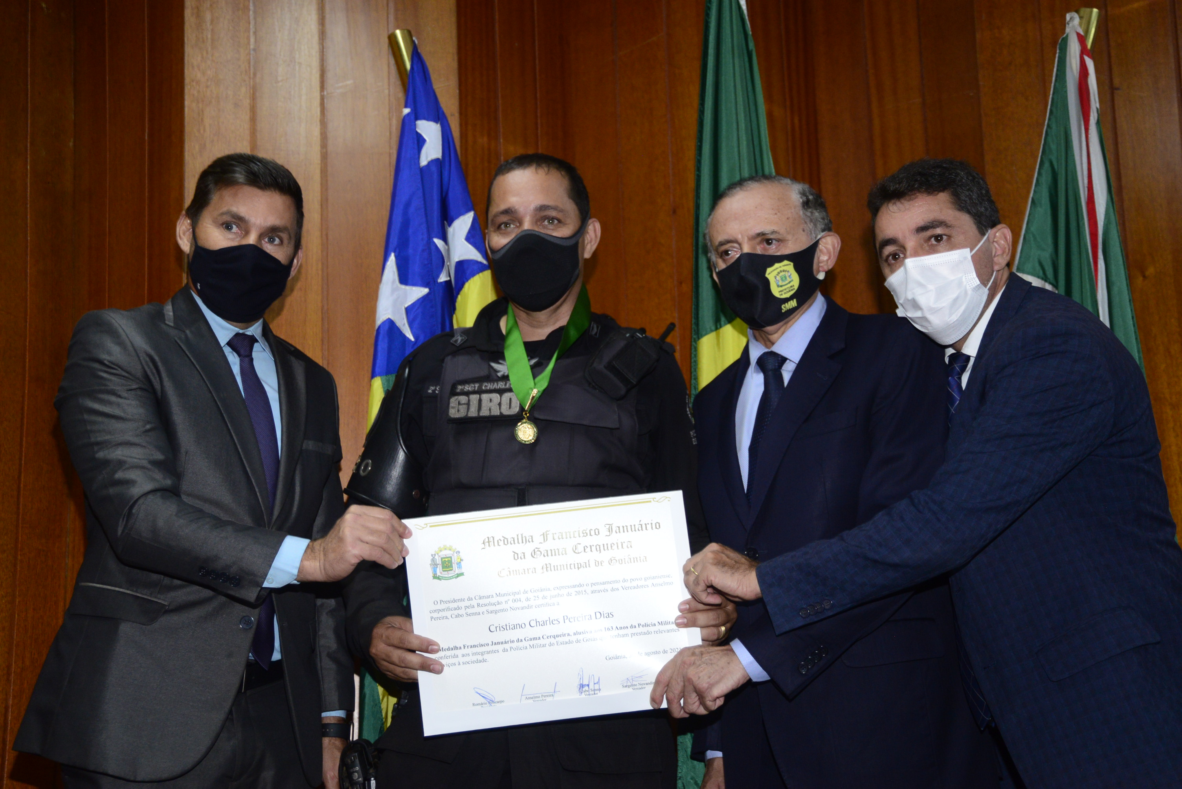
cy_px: 394
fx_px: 1708
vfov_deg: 26.0
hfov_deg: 38.2
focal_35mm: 52
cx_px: 591
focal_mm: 52
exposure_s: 1/125
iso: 2500
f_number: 5.6
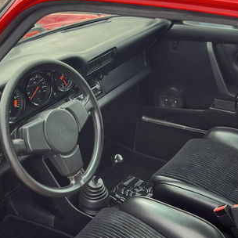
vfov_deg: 29.4
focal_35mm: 58
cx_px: 111
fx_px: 451
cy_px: 148
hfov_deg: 29.5
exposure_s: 1/216
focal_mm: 5.1
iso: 40
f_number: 1.6
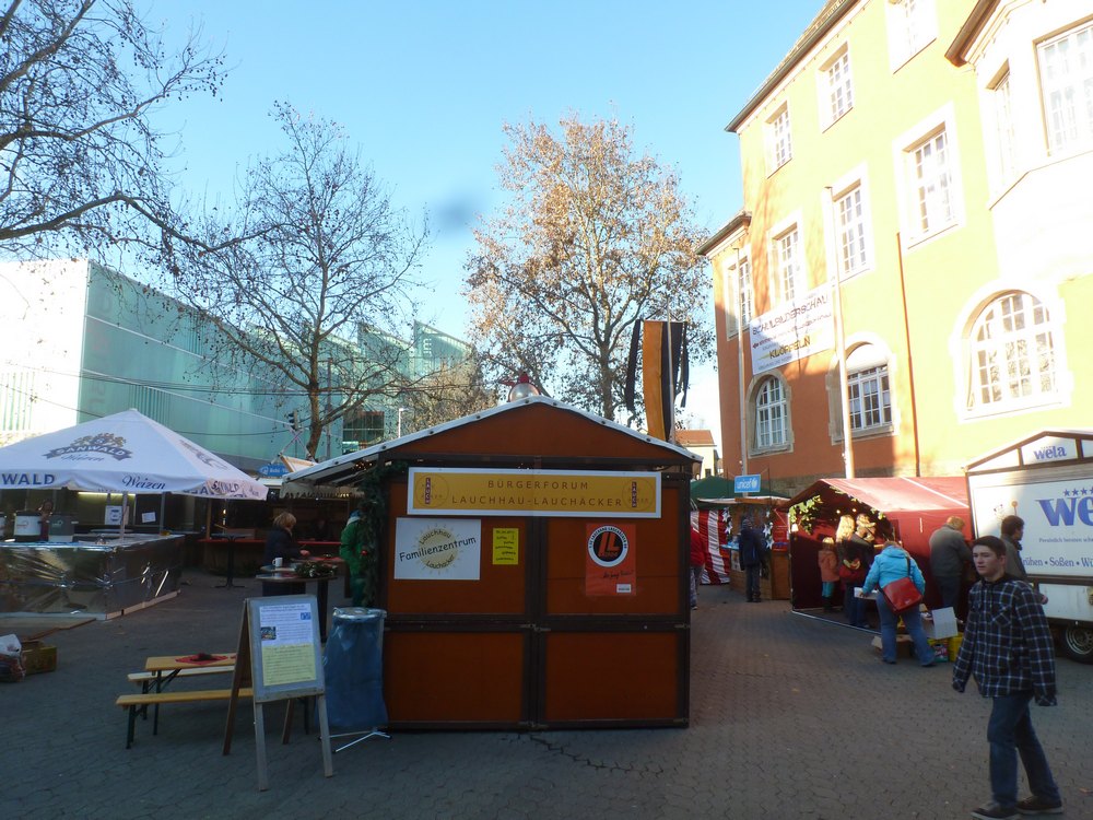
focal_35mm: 24
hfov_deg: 71.6
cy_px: 410
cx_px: 546
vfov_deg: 56.8
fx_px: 758
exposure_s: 1/125
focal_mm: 4.3
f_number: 4
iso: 100
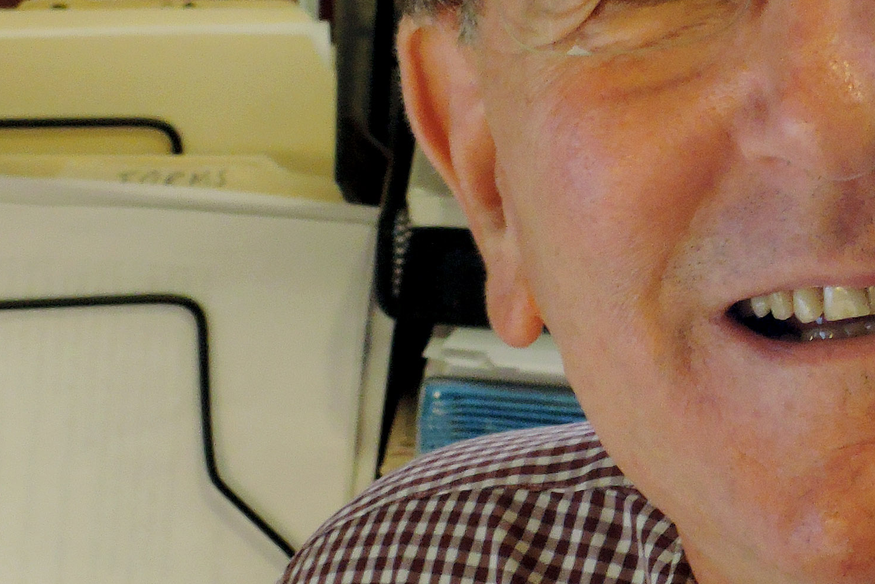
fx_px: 6490
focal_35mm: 267
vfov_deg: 5.1
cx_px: 818
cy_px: 266
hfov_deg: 7.7
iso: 800
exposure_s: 1/15
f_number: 6.3
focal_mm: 20.2
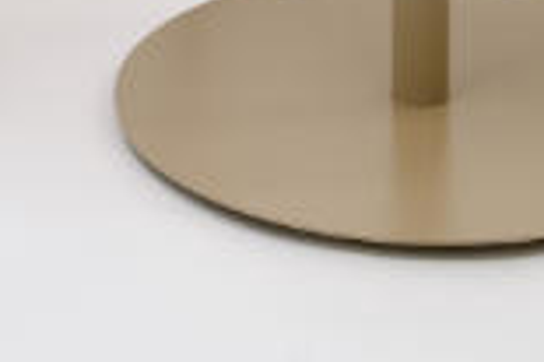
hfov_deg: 8.6
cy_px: -243
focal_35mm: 237
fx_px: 3578
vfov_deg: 5.7
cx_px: -175
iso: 100
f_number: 9
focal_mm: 49
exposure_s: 1/10
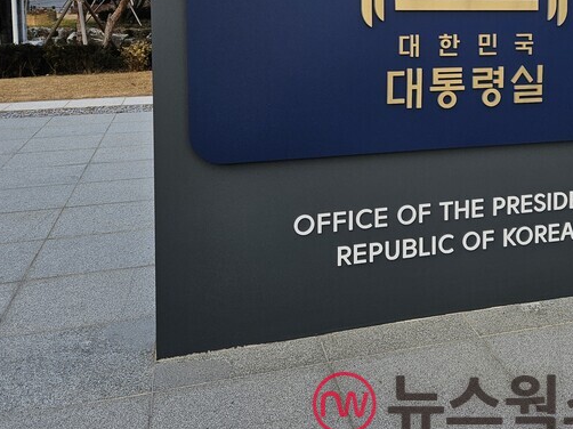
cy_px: 58
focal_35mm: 44
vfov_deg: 31.6
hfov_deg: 41.3
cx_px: 449
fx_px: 728
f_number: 1.8
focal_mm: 5.4
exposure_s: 1/719
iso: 80
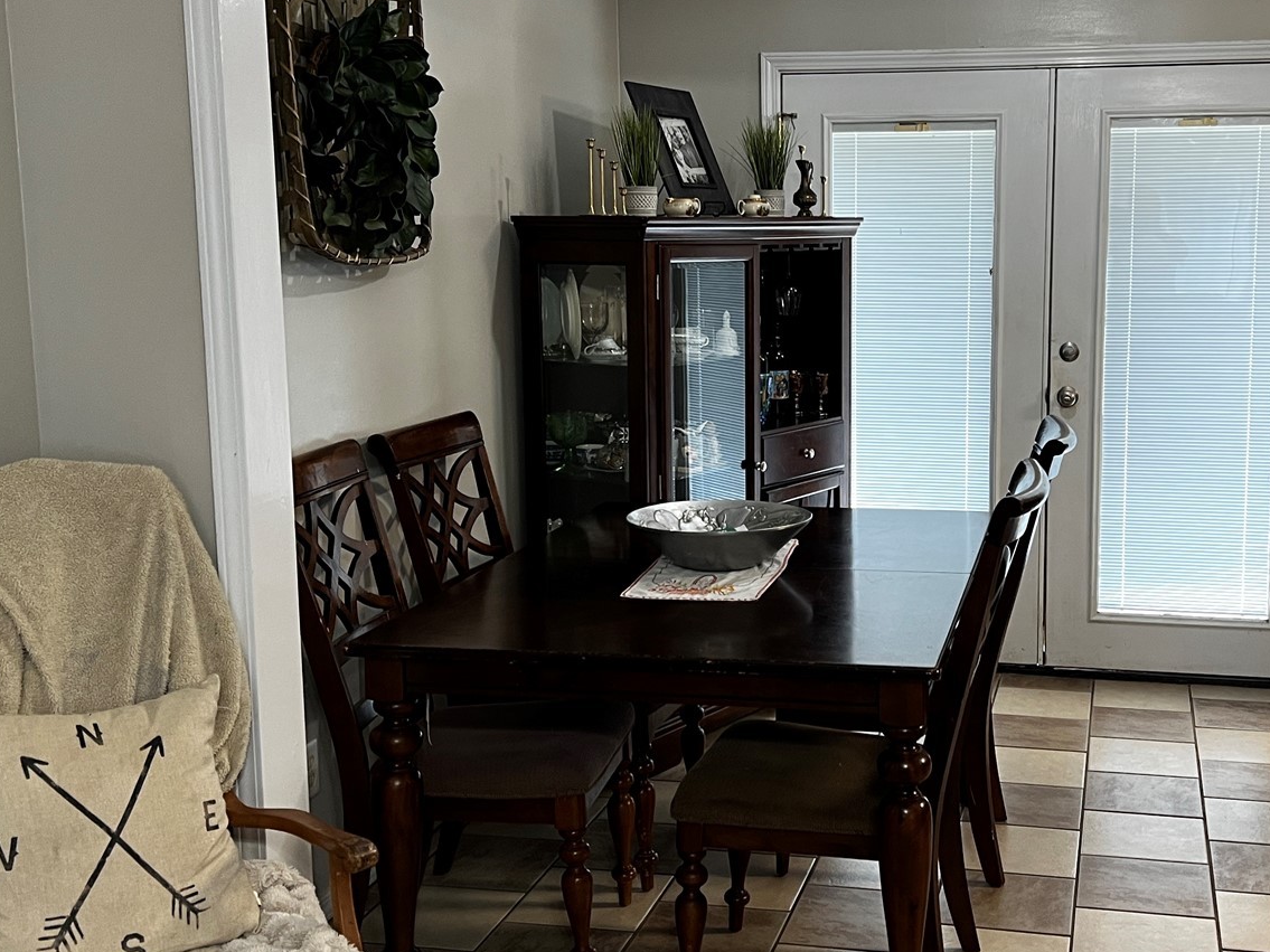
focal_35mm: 44
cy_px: 440
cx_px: 810
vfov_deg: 32.9
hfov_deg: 42.6
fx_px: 1614
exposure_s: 1/60
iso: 125
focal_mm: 5.7
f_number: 1.5
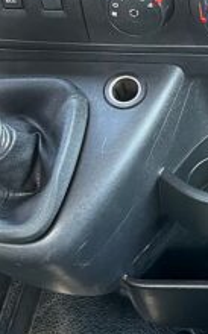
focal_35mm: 79
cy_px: 91
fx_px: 718
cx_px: 236
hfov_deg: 16.0
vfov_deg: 25.9
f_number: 1.6
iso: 125
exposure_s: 1/61
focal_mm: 5.1
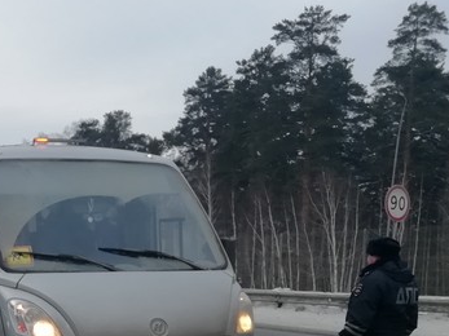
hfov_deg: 30.0
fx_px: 778
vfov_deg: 23.7
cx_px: 3
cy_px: 311
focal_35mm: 60
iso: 50
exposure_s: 1/159
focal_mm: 3.21
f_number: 2.2
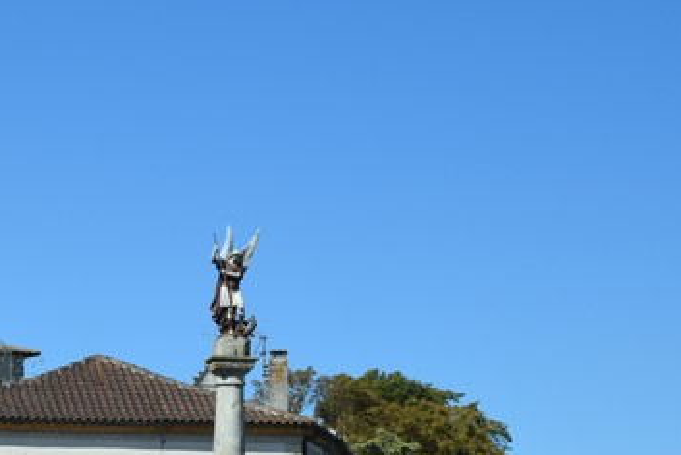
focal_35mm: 129
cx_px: -50
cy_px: 462
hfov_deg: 15.5
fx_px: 2442
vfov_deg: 10.6
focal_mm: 38
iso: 200
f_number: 10
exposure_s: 1/400
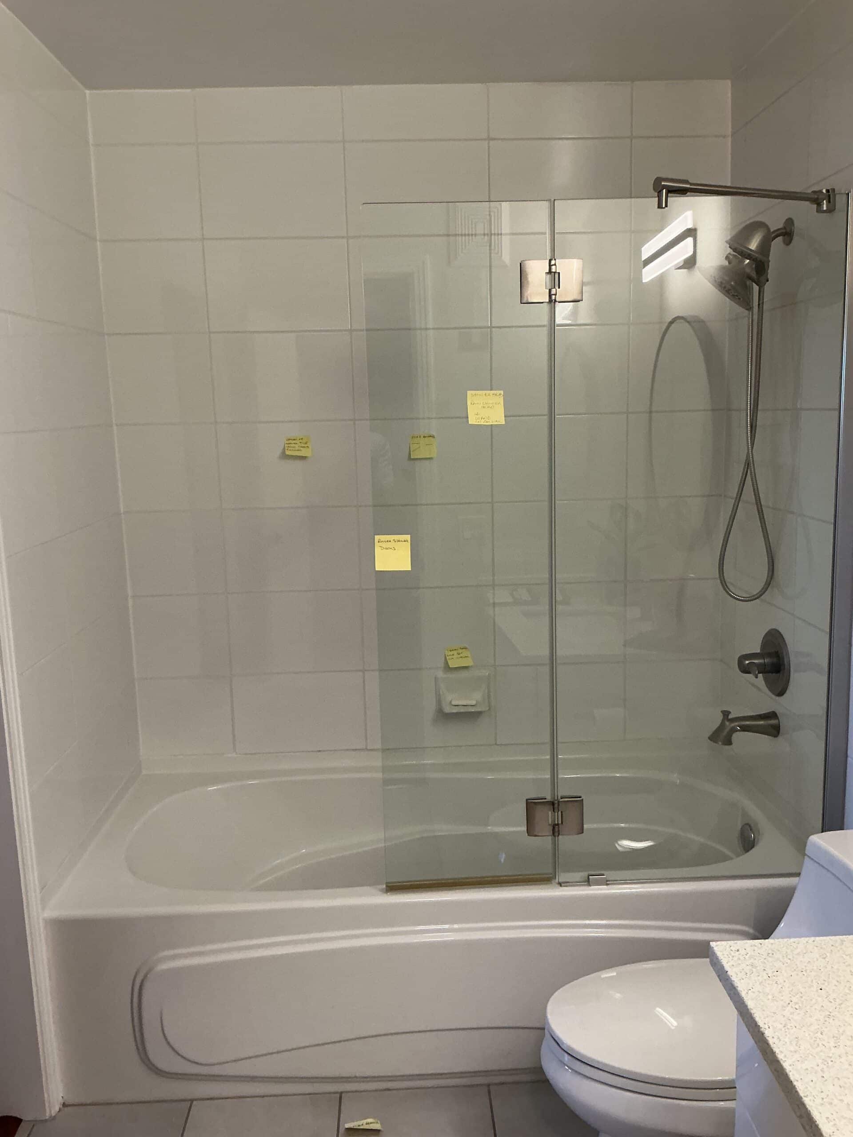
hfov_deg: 48.2
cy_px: 568
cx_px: 426
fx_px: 953
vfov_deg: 61.7
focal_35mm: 29
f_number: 1.8
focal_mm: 3
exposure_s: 1/60
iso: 80
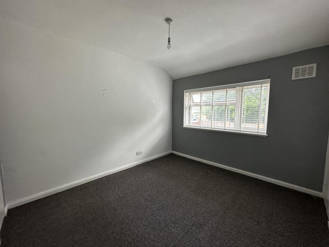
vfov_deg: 85.7
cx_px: 164
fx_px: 133
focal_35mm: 14
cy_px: 124
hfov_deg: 102.1
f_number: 2.2
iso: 125
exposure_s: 1/99
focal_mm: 2.22
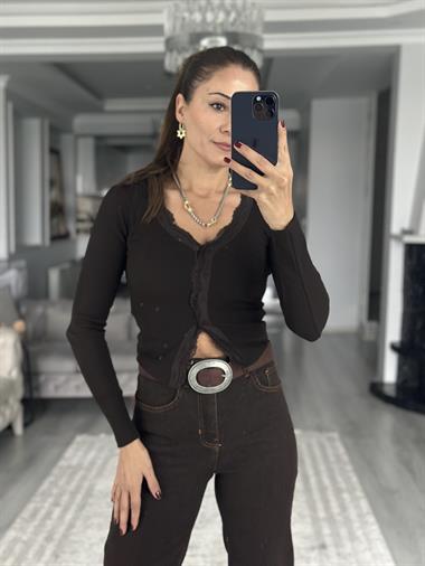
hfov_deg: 30.3
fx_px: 785
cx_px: 212
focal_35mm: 48
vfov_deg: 39.6
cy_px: 283
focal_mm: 6.86
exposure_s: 1/40
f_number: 1.78
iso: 640
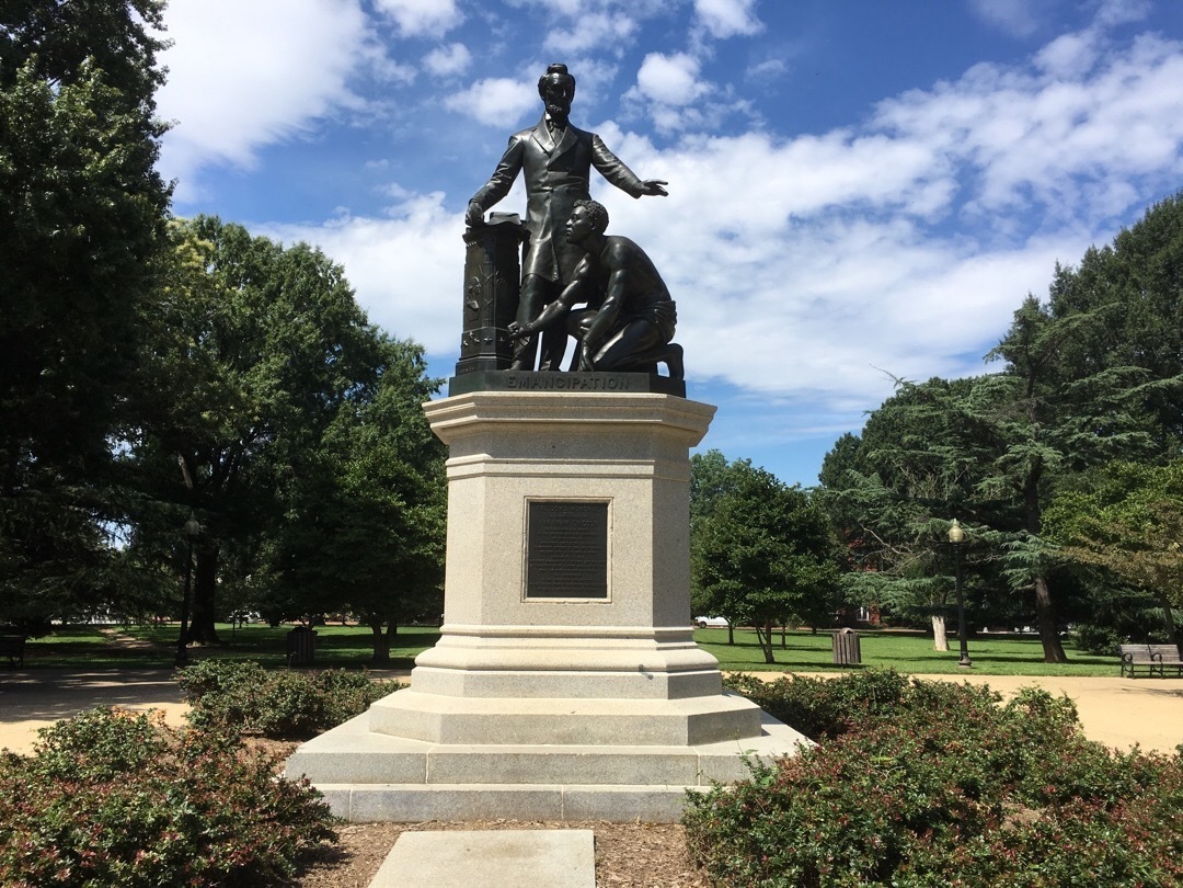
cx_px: 592
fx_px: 991
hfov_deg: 61.7
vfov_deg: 48.2
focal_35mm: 29
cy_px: 444
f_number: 2.2
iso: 25
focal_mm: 4.15
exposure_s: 1/1923
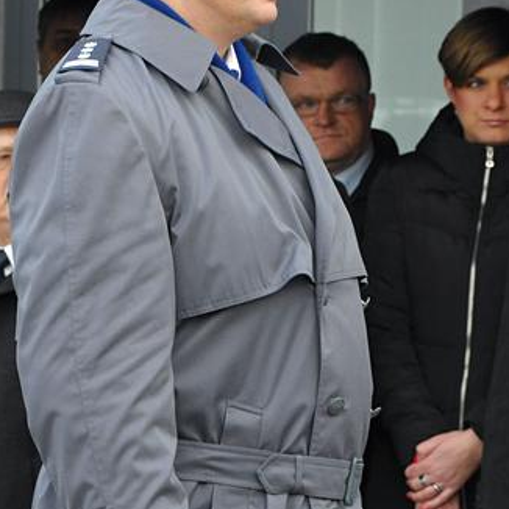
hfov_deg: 5.0
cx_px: 283
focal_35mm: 349
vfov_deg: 5.0
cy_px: 137
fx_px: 5808
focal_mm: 105
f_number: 8
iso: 1600
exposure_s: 1/125
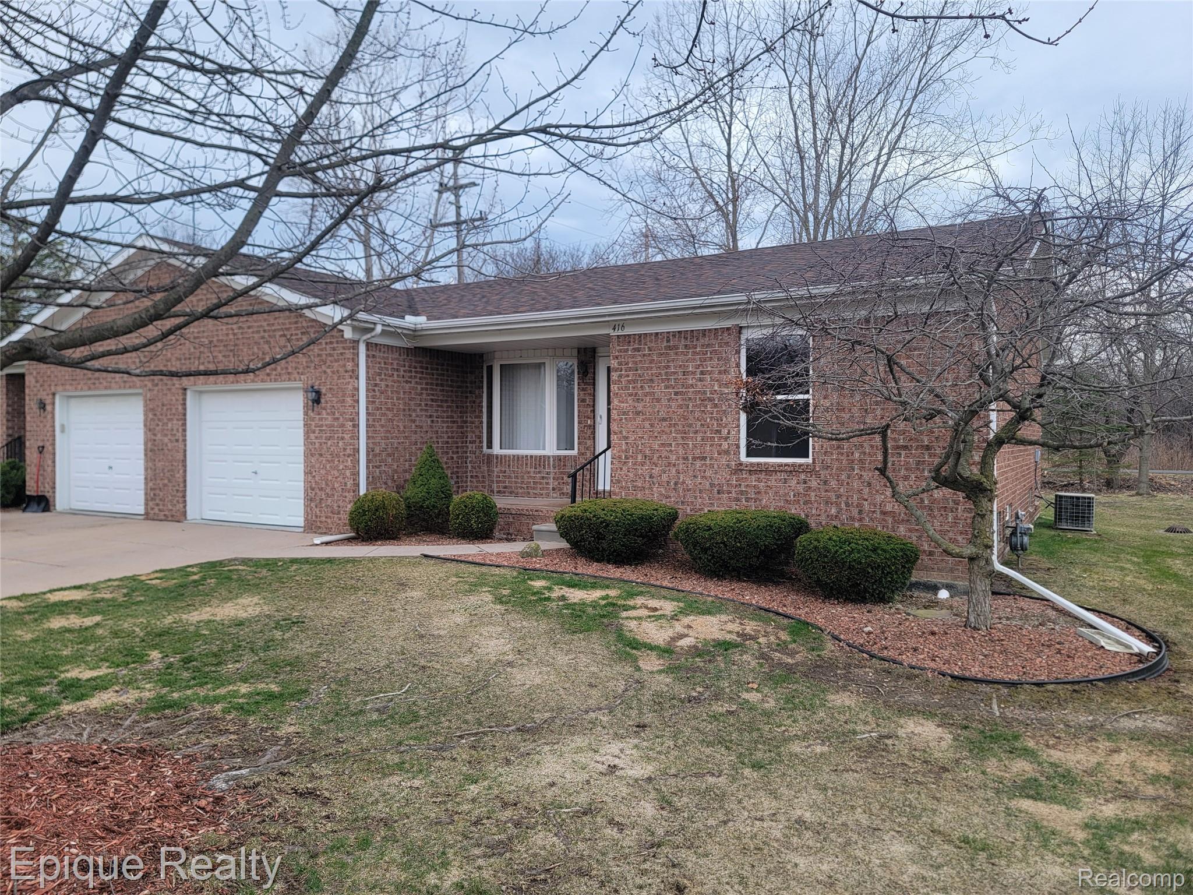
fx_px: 827
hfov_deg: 71.6
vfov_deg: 56.8
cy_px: 448
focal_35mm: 24
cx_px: 596
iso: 16
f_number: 1.8
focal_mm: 6.7
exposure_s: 1/372
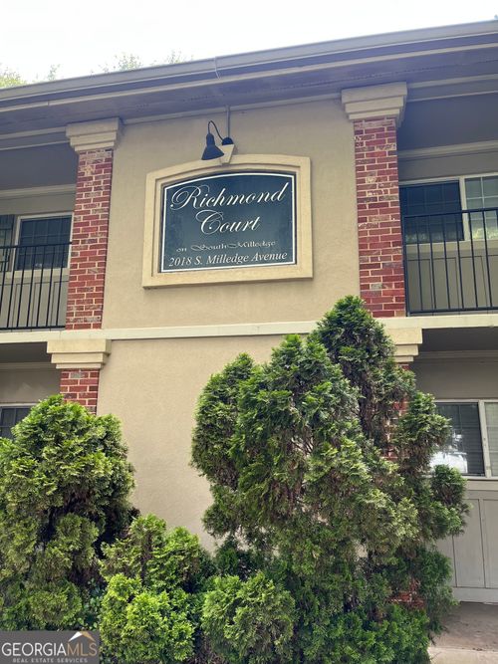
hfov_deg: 53.0
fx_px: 499
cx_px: 249
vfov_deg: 67.3
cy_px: 332
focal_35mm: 26
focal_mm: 5.1
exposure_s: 1/197
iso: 40
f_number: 1.6
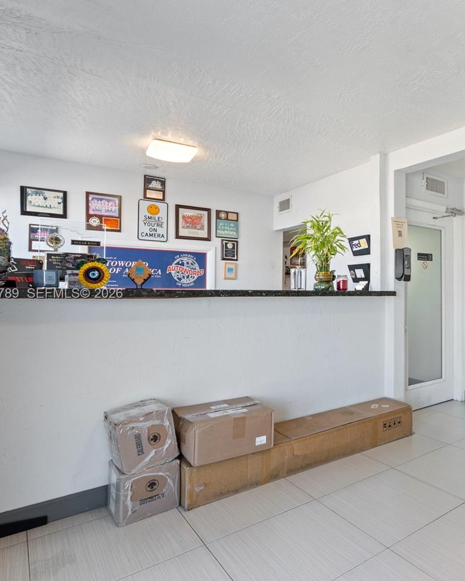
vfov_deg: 72.6
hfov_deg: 55.0
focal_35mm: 23
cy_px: 294
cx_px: 395
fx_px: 395
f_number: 9
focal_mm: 16
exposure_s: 1/10
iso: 800
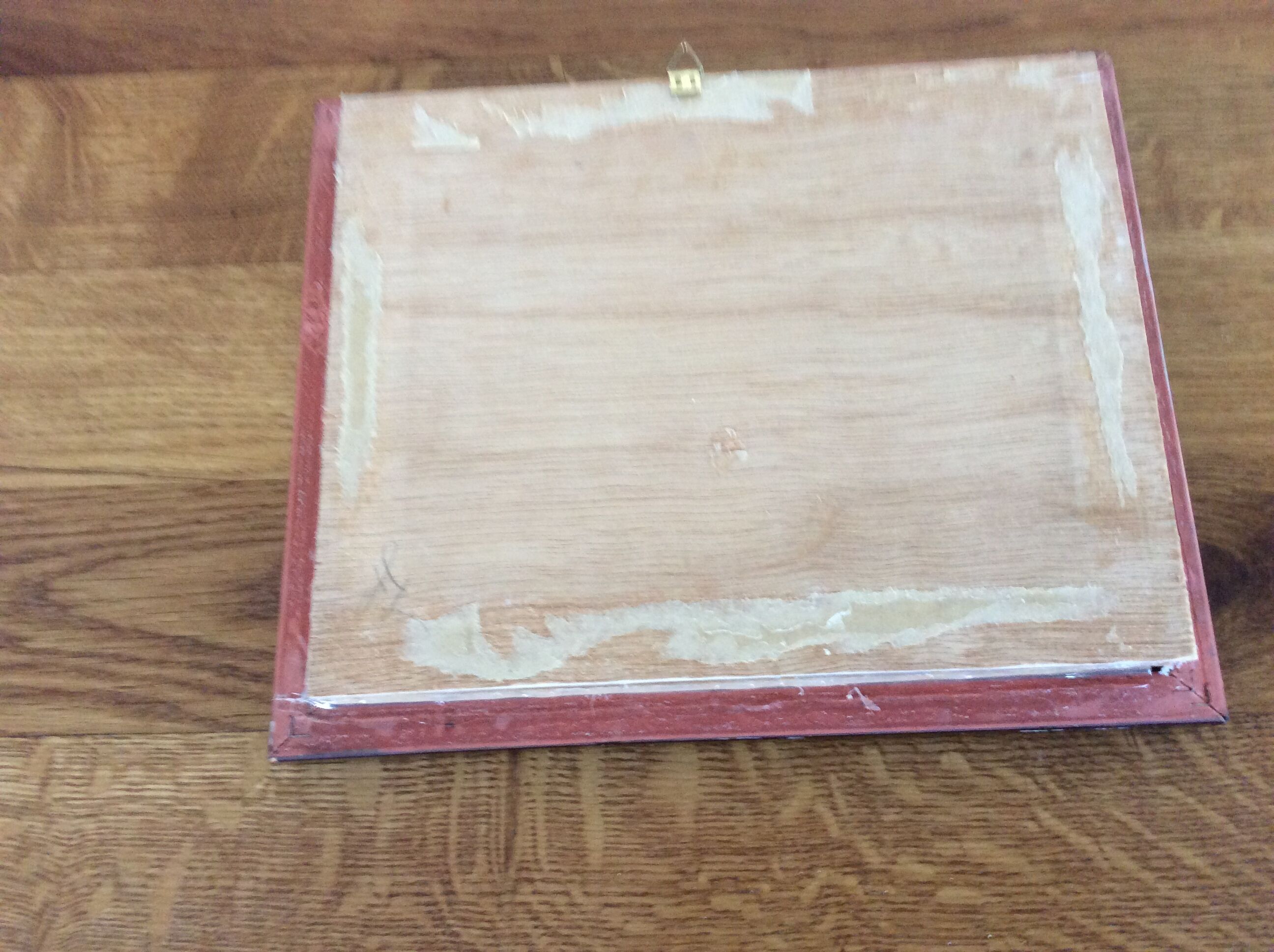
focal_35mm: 32
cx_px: 637
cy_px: 476
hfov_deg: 56.9
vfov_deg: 44.1
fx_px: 1176
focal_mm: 3.3
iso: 160
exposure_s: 1/25
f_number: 2.4
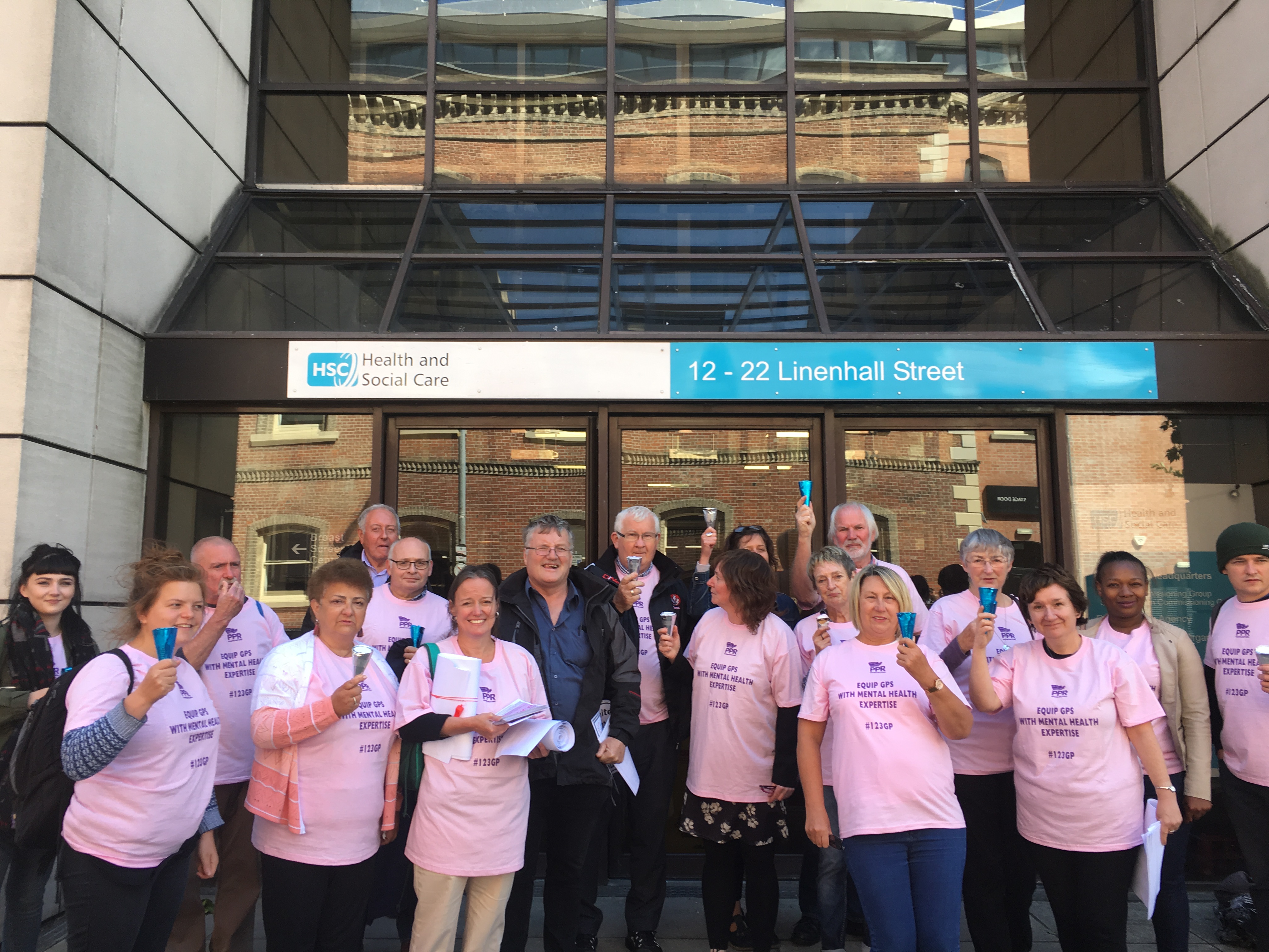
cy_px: 476
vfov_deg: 48.2
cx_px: 634
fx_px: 1063
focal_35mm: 29
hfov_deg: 61.7
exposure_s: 1/120
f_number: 2.2
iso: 25
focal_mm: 4.15
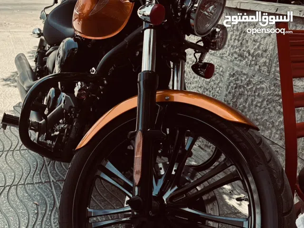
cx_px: 152
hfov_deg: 71.6
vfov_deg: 56.8
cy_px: 114
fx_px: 211
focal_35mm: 24
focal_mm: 6.86
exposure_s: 1/1062
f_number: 1.78
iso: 80
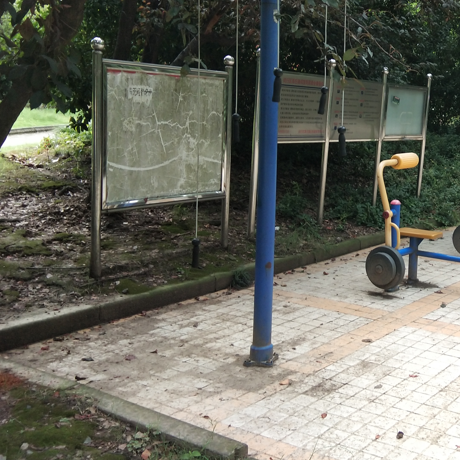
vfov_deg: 32.0
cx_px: 442
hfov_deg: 30.3
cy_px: 165
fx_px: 797
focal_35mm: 53
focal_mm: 3.69
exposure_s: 1/111
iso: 50
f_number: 2.2
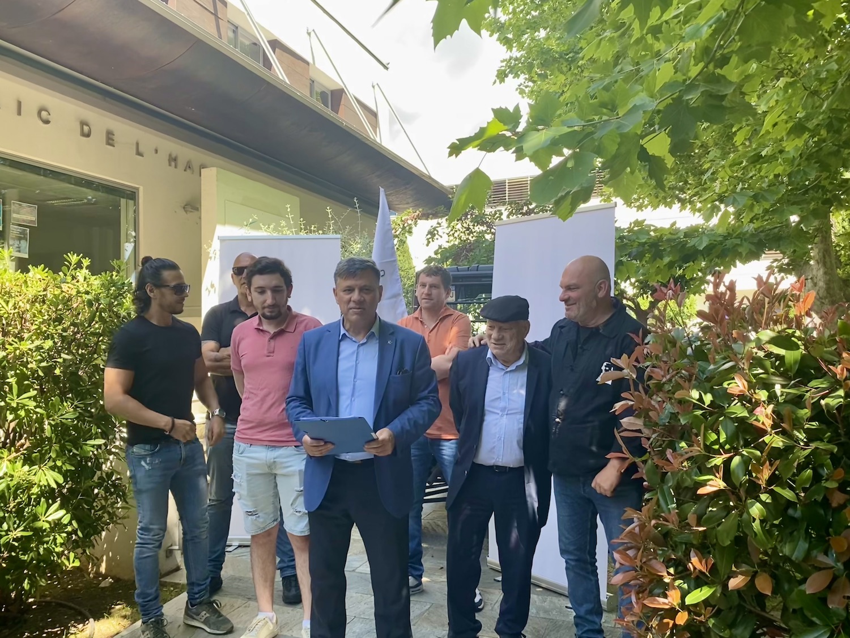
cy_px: 319
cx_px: 425
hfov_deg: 67.3
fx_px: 638
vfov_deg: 53.1
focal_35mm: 26
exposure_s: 1/262
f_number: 1.8
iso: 32
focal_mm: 4.25
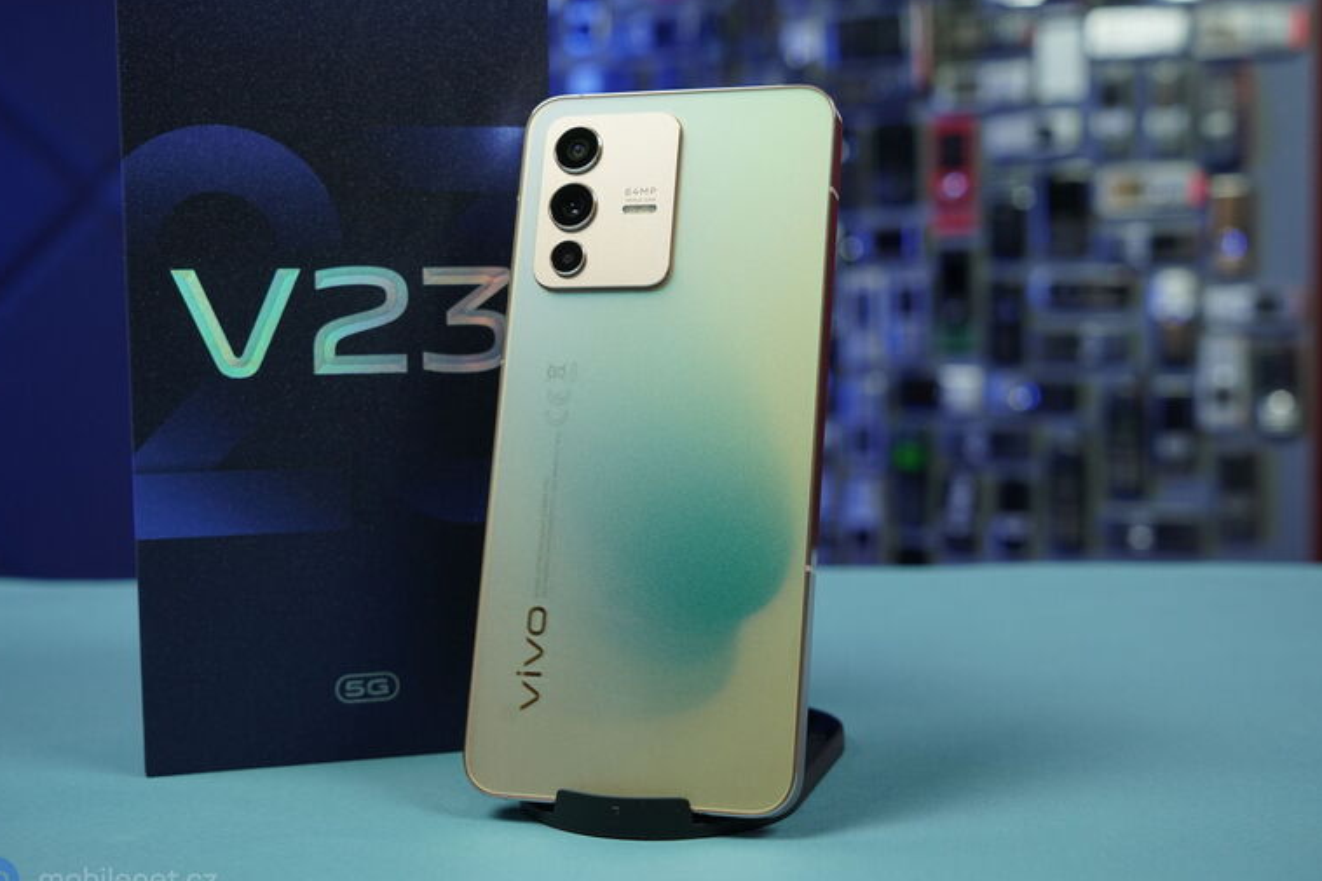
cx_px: 671
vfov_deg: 28.6
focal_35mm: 47
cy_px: 445
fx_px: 1725
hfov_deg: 41.9
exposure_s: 1/160
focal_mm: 43
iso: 1600
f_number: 6.3
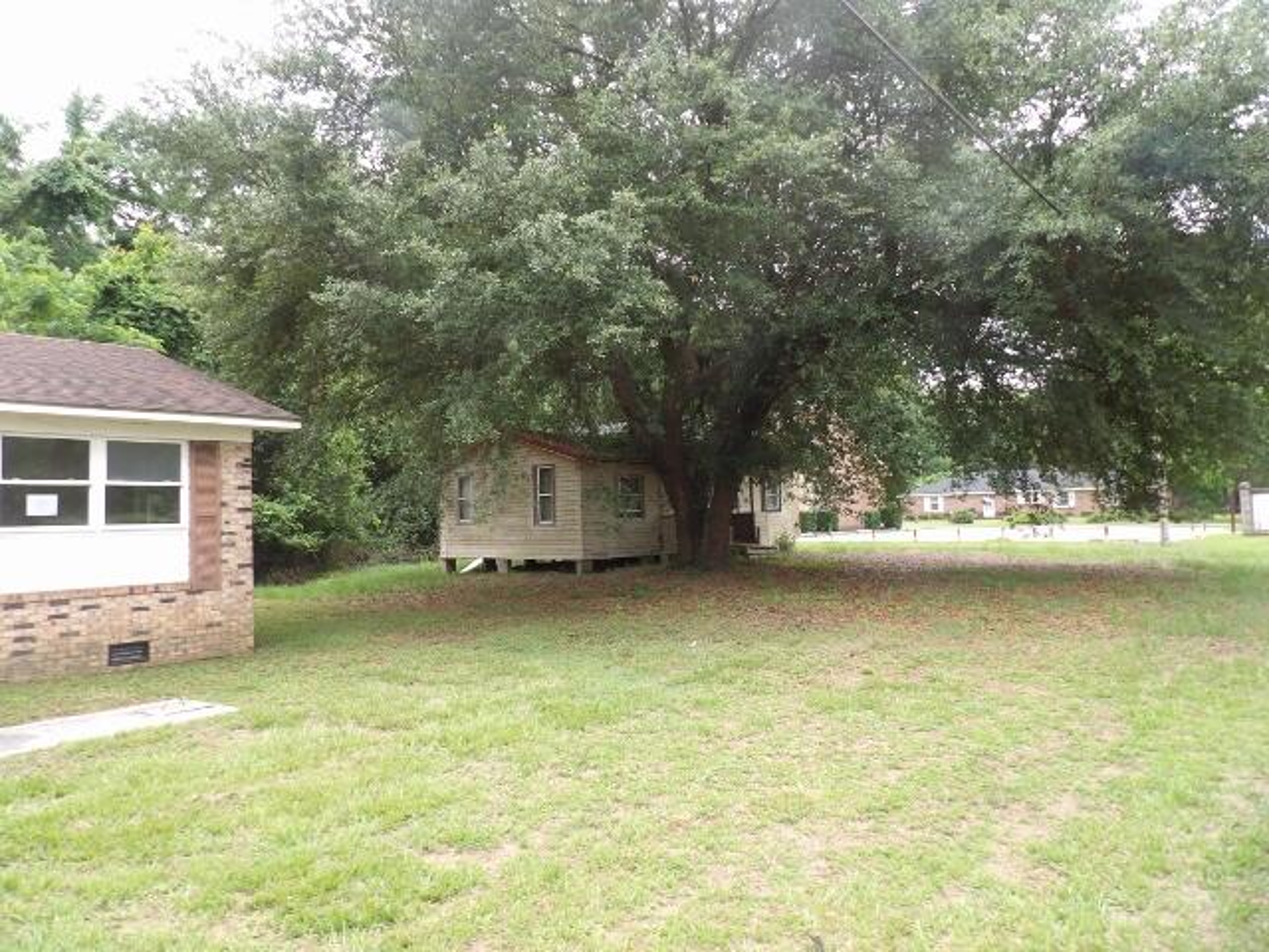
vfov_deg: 56.8
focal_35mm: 24
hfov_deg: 71.6
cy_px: 476
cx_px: 634
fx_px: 880
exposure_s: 1/135
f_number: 3.2
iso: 100
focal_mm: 4.3
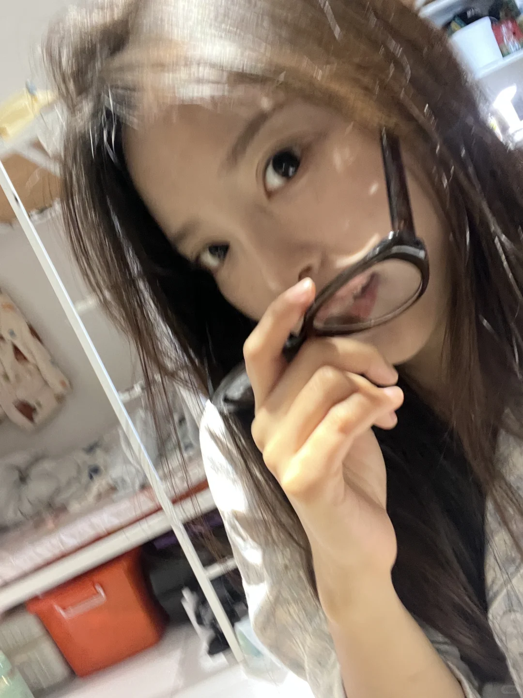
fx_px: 604
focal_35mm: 30
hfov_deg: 46.8
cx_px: 262
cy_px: 349
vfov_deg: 60.0
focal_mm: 2.71
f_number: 2.2
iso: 640
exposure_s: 1/20
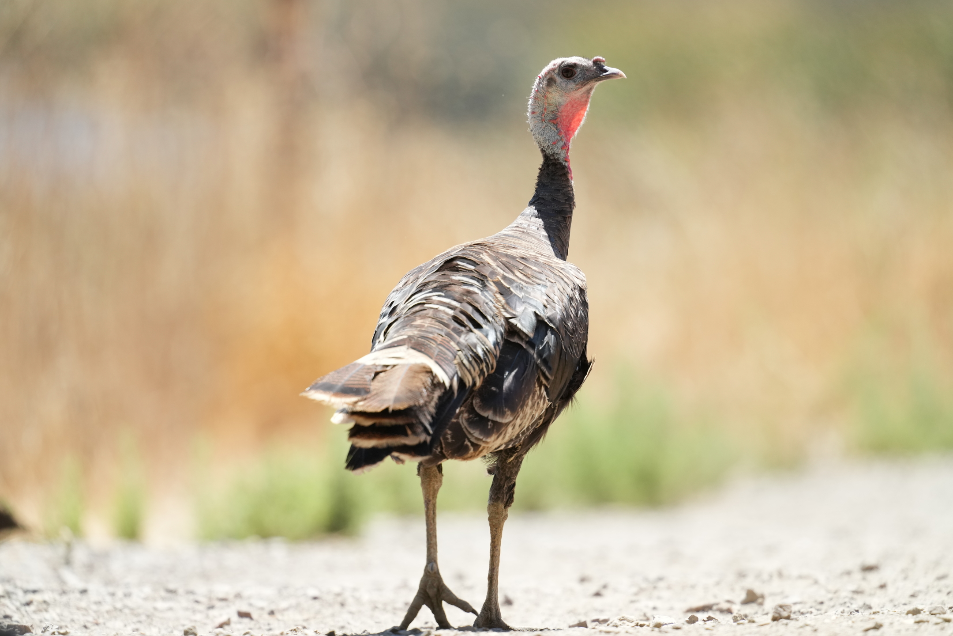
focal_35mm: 600
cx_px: 476
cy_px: 318
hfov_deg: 3.4
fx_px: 15882
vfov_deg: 2.3
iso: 800
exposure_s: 1/1000
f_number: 5.6
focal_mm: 600
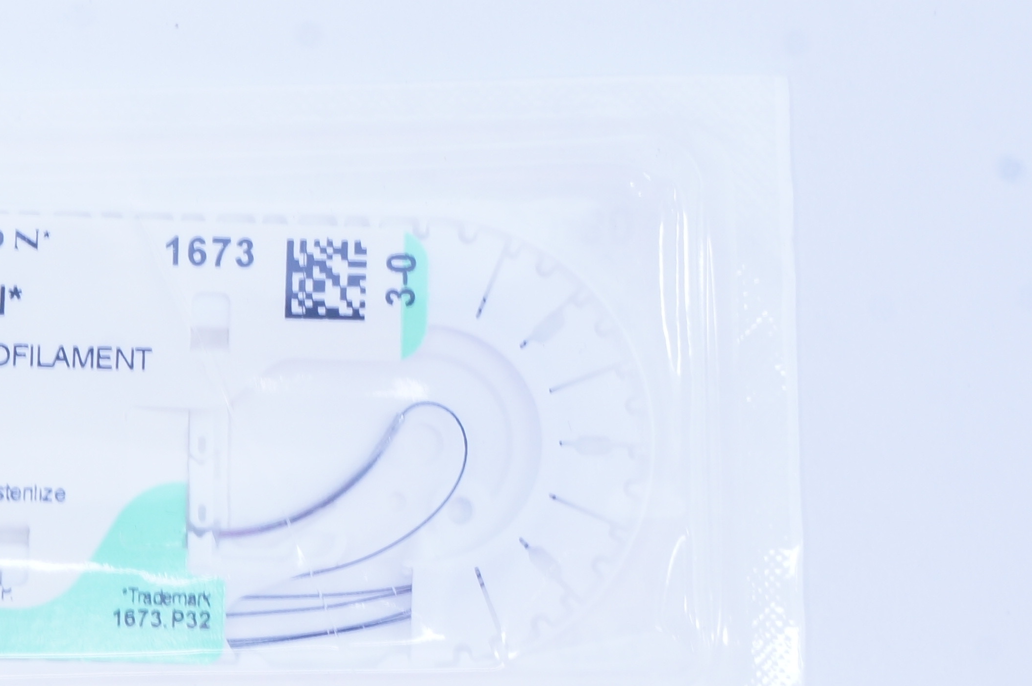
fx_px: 3809
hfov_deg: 15.2
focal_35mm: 133
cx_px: 54
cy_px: 424
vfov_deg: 10.3
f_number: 14
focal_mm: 38
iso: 400
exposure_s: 1/10
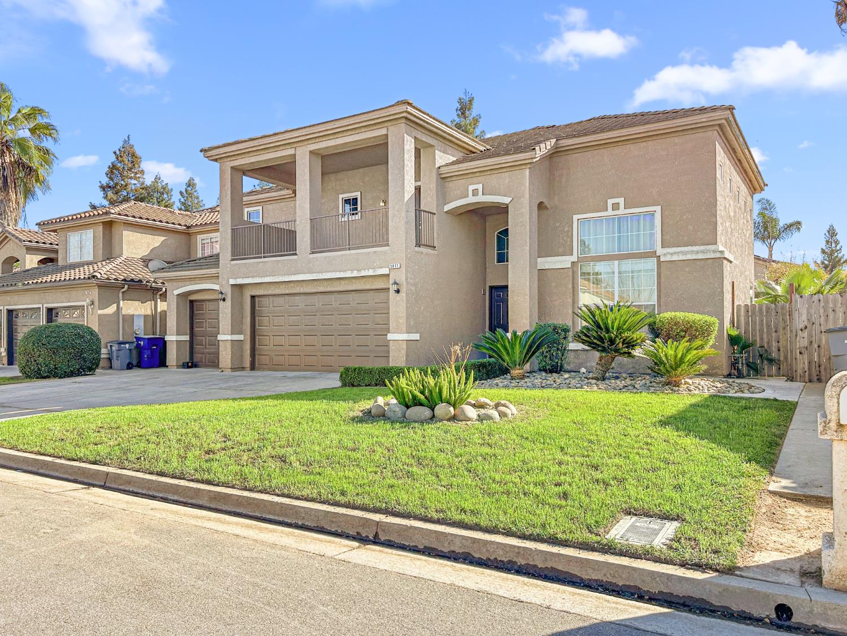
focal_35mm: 26
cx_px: 424
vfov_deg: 53.1
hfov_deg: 67.3
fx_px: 636
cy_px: 318
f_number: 1.5
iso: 50
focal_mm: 5.7
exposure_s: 1/2000
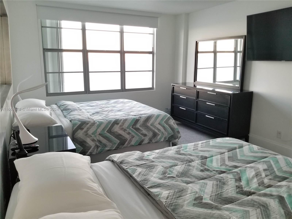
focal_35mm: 26
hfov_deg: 67.3
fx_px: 219
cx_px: 146
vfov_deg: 53.1
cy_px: 110
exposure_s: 1/120
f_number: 1.7
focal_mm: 4.25
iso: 250
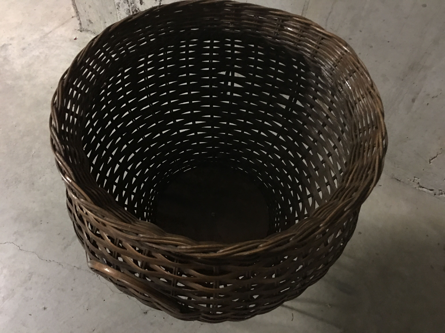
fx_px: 373
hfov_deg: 61.7
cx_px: 222
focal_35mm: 29
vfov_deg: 48.2
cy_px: 166
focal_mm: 4.15
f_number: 2.2
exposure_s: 1/4
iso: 160
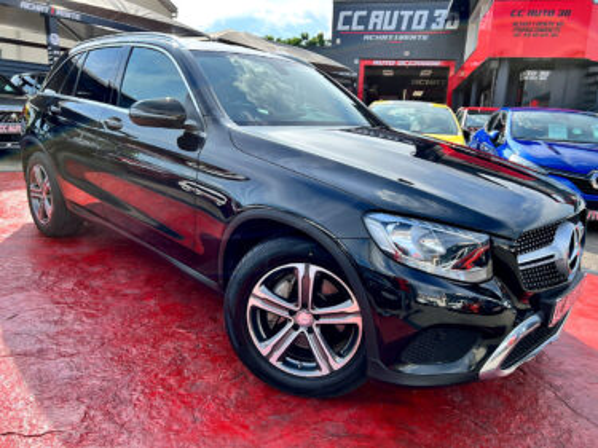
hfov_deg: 67.3
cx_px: 299
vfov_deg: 53.0
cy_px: 224
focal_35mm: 26
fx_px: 449
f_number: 1.5
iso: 50
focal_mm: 5.7
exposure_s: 1/1412
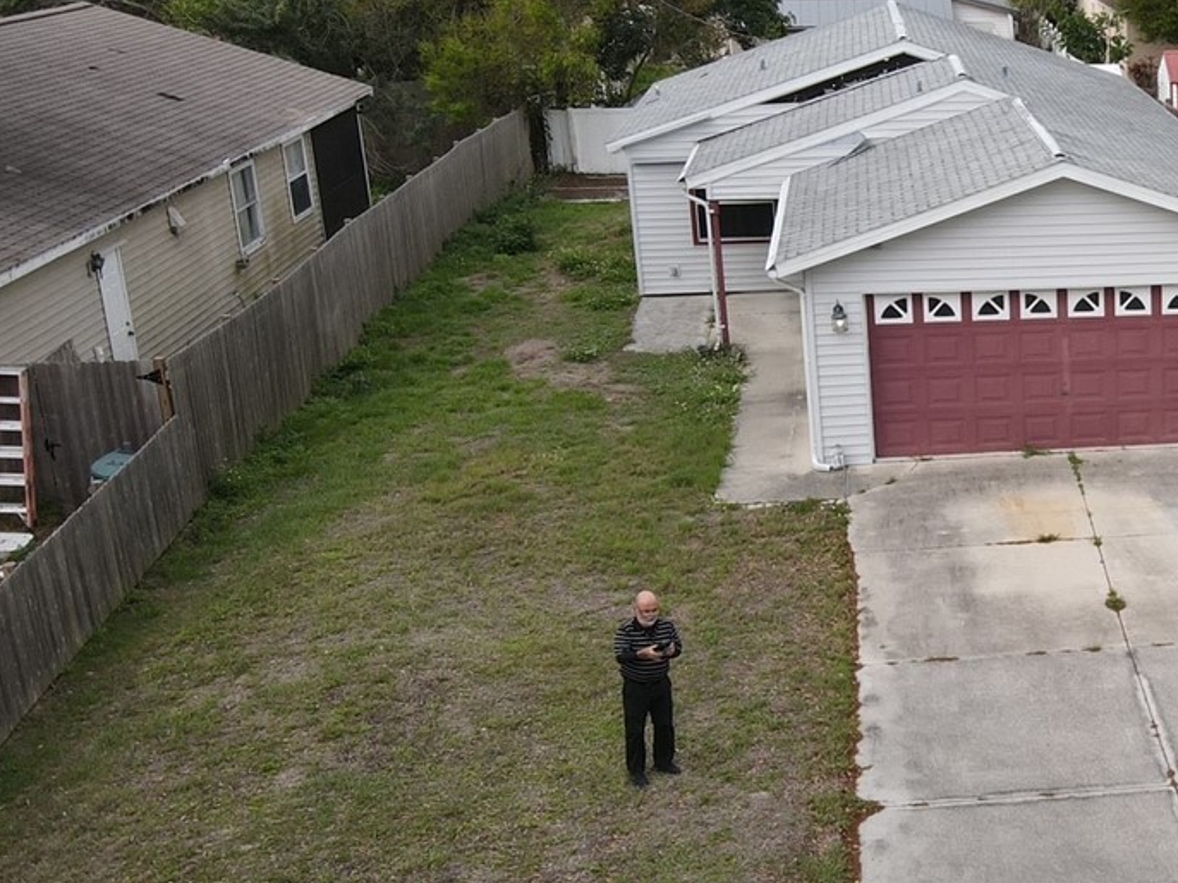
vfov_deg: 26.0
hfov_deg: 30.5
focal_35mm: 56
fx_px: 1905
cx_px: 1314
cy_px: 560
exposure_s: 1/320
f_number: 2.8
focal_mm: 4.5
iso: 100
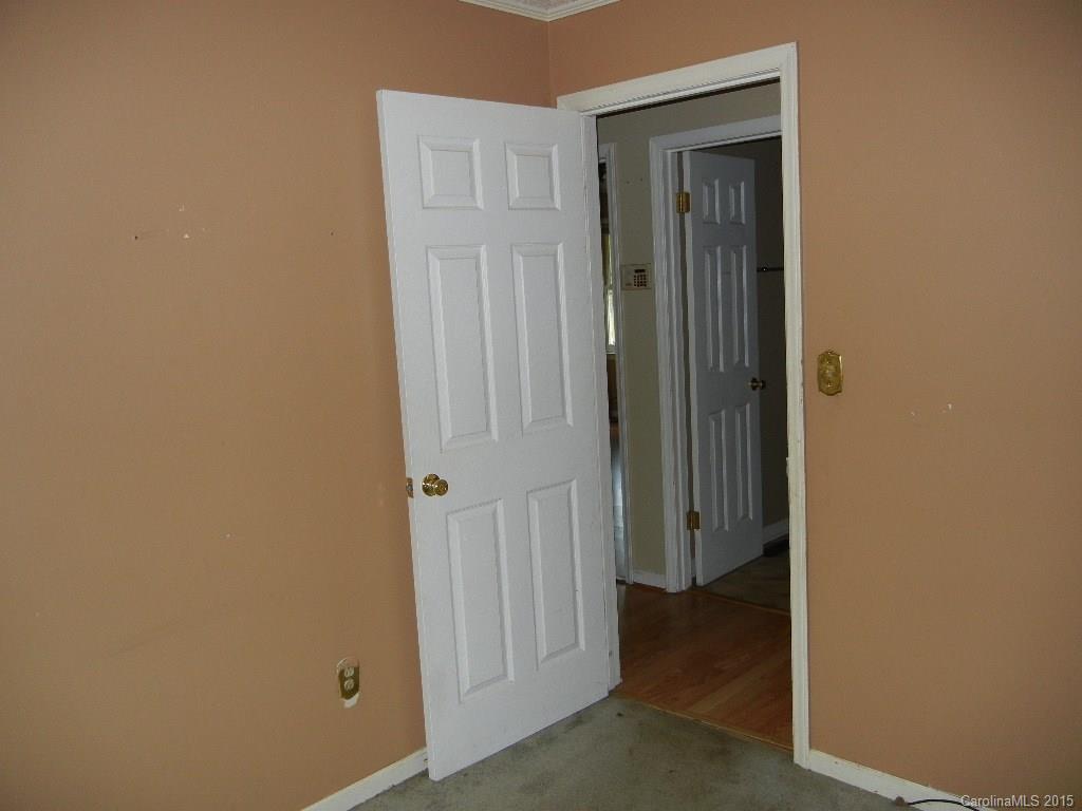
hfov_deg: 60.0
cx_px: 541
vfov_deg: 46.8
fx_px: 938
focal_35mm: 30
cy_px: 406
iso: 200
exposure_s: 1/30
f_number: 3.5
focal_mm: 5.4
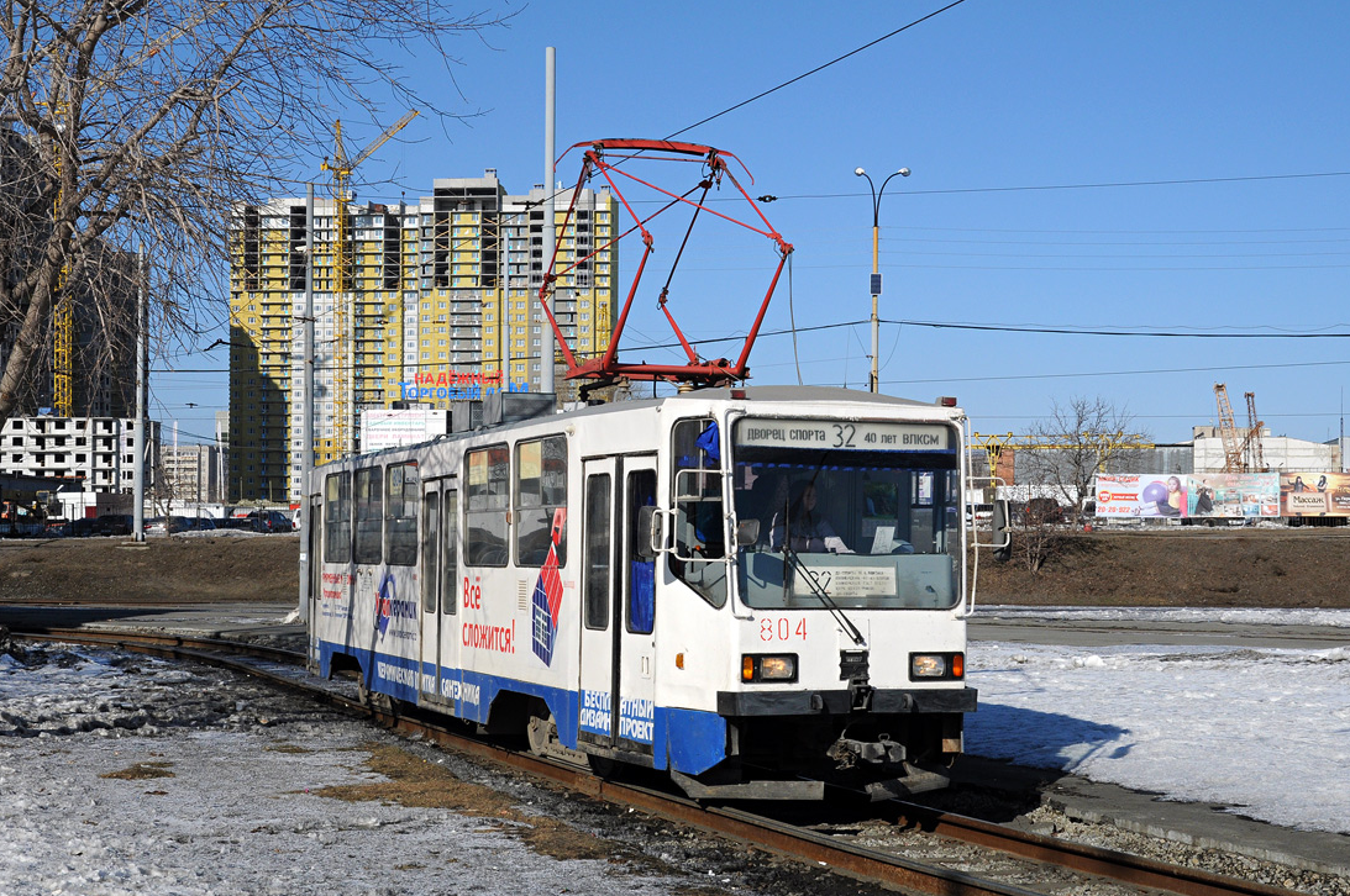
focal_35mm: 56
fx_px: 2097
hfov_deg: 35.7
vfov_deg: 24.1
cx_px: 714
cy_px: 471
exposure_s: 1/800
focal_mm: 34
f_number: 14
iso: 320
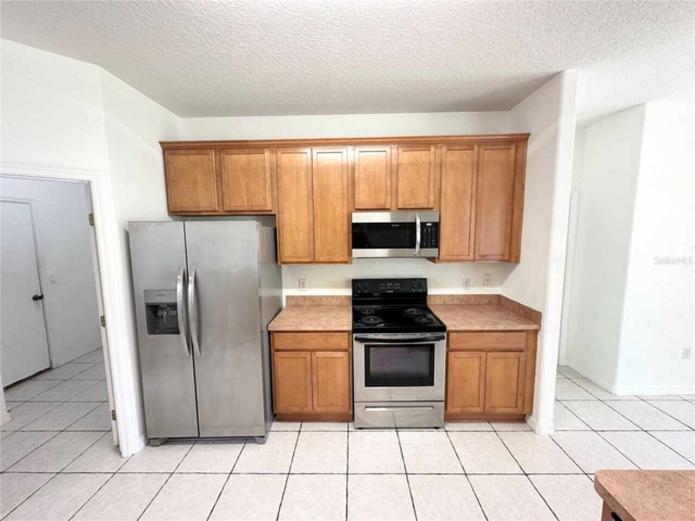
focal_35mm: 14
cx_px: 348
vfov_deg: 85.7
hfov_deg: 102.1
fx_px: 281
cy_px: 260
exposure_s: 1/60
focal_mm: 2.22
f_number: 2.2
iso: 200
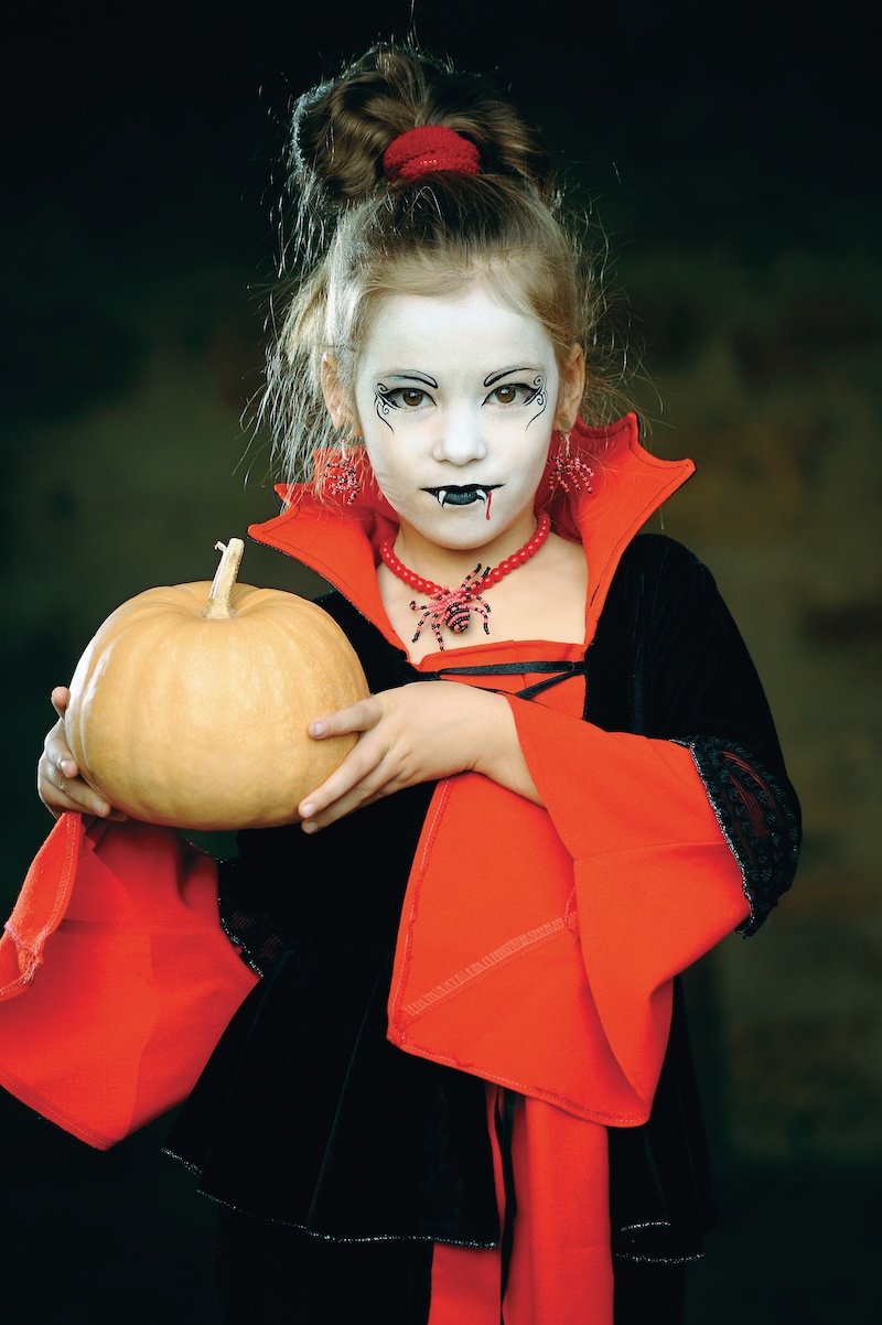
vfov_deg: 12.1
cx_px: 441
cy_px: 662
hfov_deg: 8.1
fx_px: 6254
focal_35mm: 170
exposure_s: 1/125
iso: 400
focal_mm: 170
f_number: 5
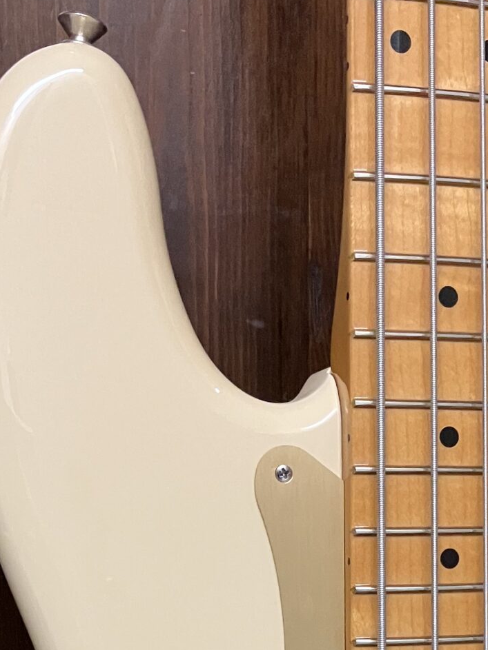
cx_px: 396
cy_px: 817
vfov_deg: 23.1
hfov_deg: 19.2
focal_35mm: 76
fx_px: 1429
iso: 250
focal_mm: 3.99
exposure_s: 1/60
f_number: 1.8
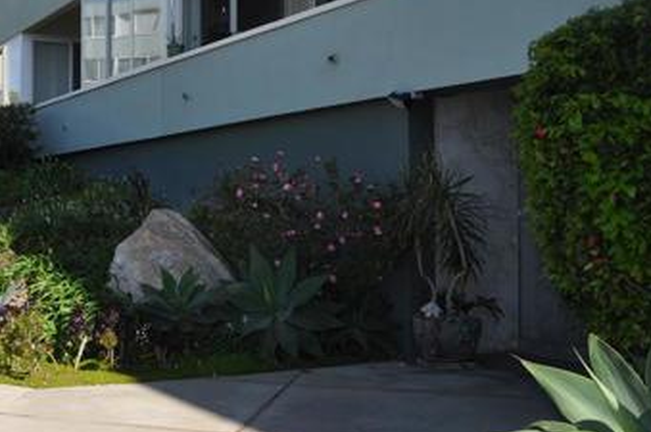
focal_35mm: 51
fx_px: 921
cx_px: 152
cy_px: 178
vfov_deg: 26.4
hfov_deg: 37.8
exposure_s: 1/200
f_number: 11
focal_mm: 18
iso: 200
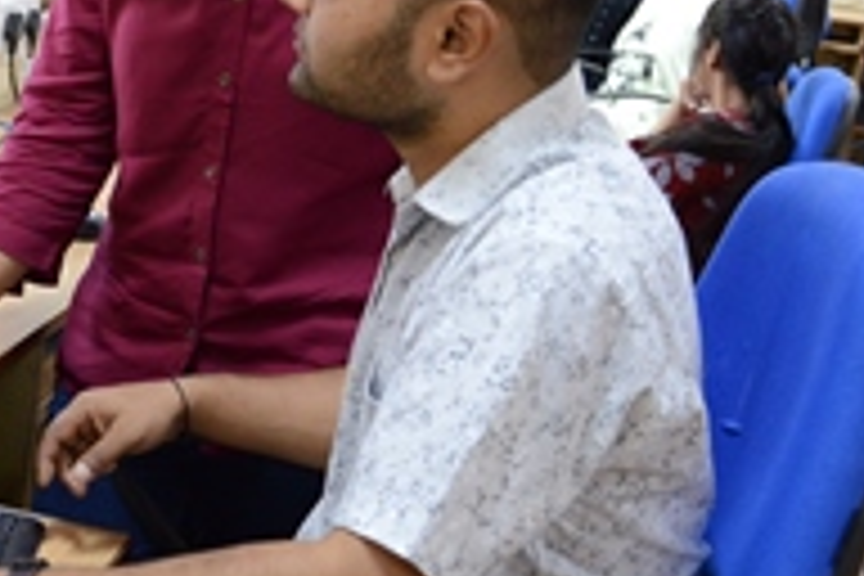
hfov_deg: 22.5
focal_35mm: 88
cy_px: 158
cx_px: 83
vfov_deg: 15.4
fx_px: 2116
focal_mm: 25
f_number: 4.5
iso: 800
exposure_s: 1/15
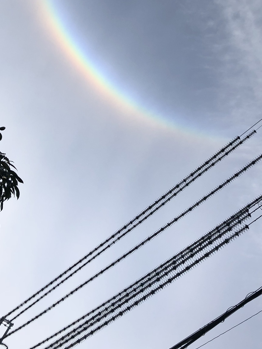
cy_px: 64
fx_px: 494
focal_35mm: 49
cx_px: 140
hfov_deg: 29.7
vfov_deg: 37.4
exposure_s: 1/3040
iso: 25
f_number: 1.8
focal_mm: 3.99
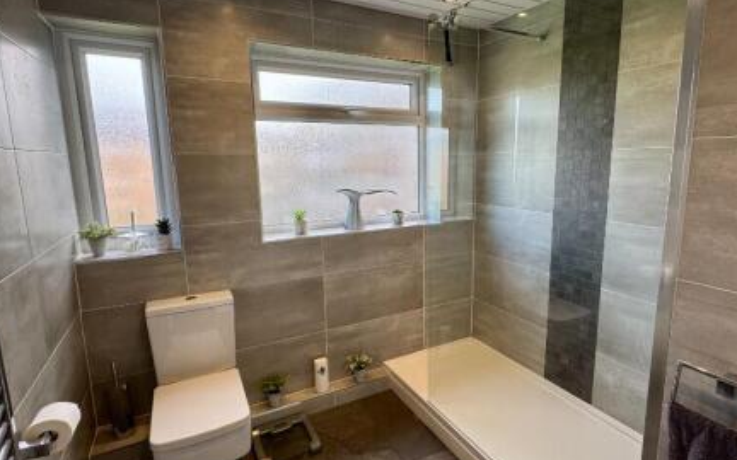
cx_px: 405
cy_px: 227
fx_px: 402
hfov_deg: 84.8
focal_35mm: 20
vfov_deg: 59.7
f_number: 2.2
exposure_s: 1/99
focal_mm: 2.22
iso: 50
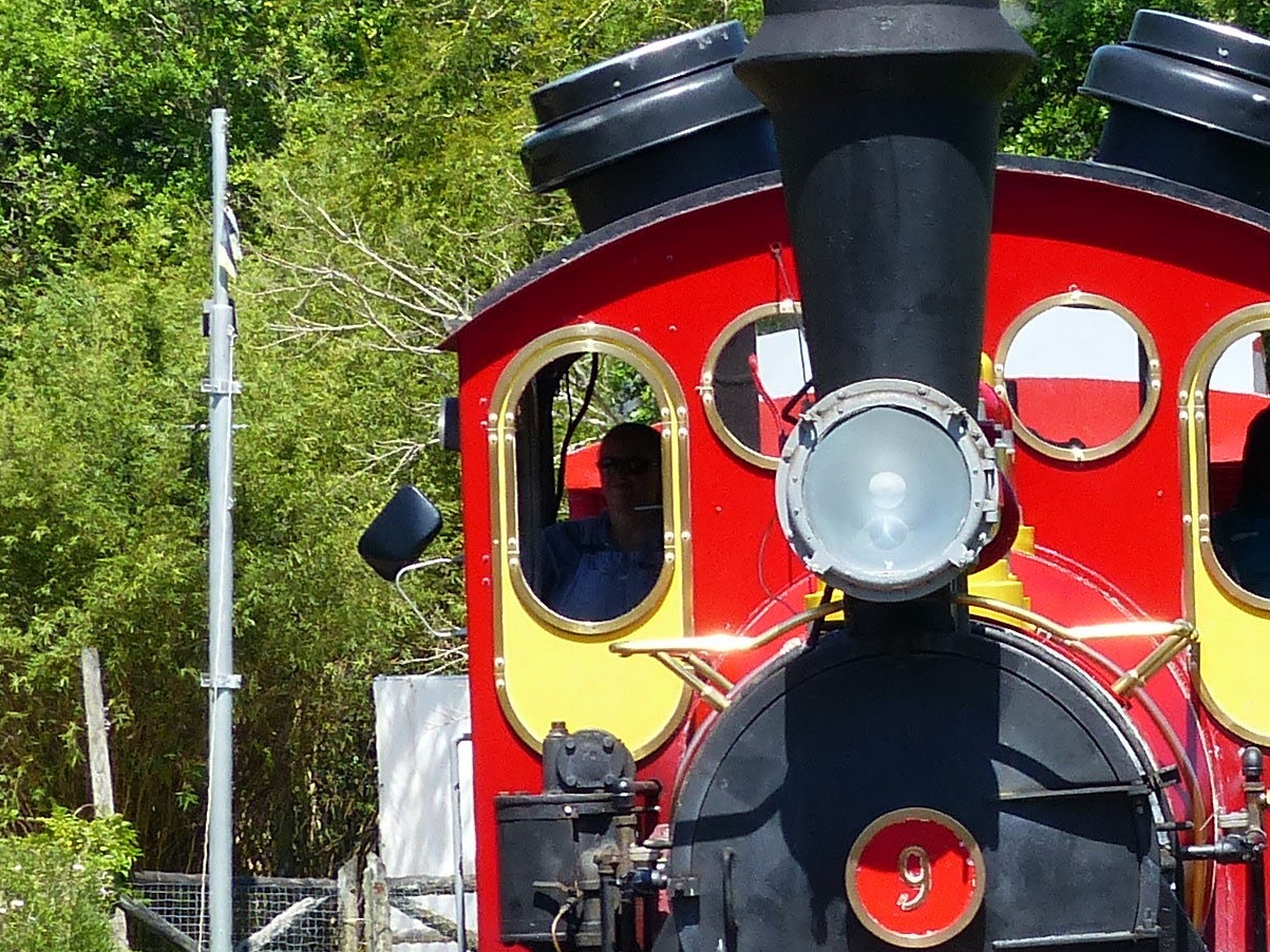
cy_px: 561
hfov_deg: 5.2
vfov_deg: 3.9
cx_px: 1745
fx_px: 13903
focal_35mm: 379
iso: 100
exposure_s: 1/500
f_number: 4
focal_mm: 20.5
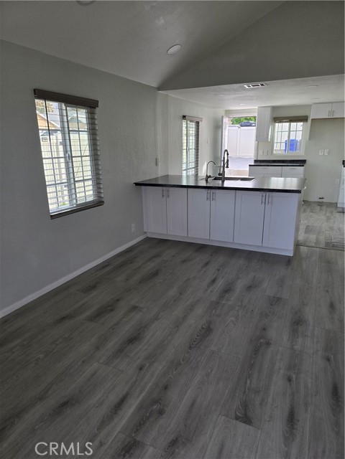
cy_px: 230
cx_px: 172
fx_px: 306
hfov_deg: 58.9
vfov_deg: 73.9
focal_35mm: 23
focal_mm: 6.3
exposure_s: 1/180
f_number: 1.7
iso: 80
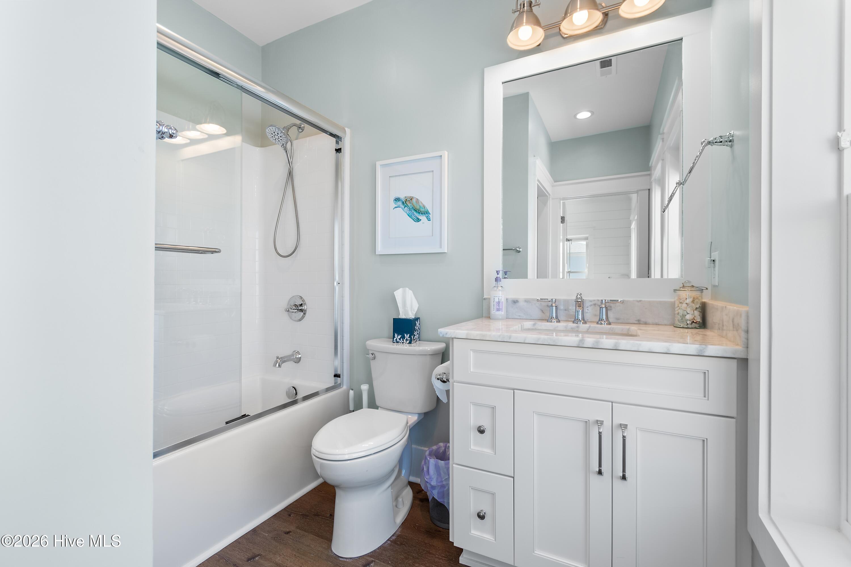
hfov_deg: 100.4
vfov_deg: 77.3
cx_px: 426
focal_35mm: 15
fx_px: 355
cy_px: 284
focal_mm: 10
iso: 100
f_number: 4.5
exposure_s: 1/25
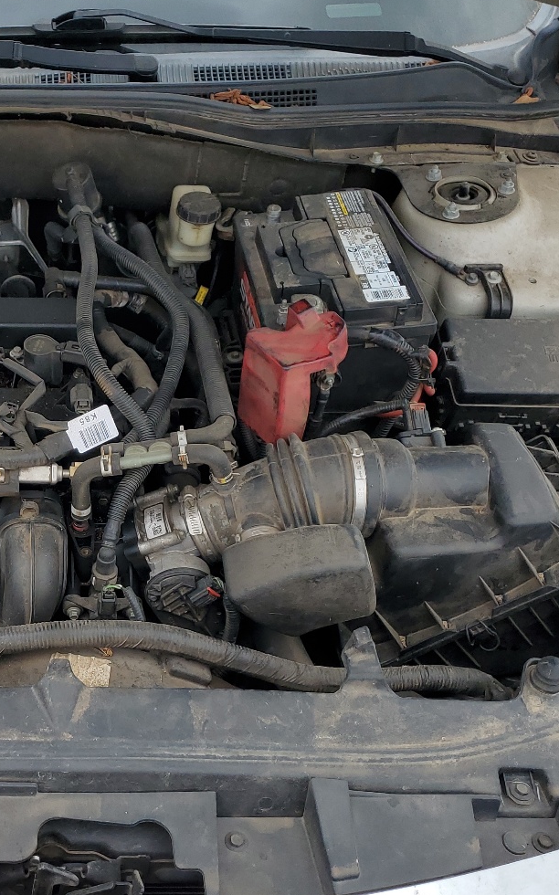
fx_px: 1098
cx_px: 8
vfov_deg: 44.3
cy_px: 490
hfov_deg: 27.1
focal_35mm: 45
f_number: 1.5
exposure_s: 1/500
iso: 50
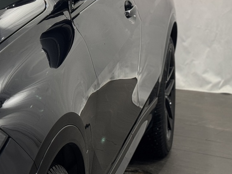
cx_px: -54
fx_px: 817
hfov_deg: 15.5
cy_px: 43
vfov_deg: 12.1
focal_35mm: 122
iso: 50
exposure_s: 1/126
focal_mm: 6.76
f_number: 1.78
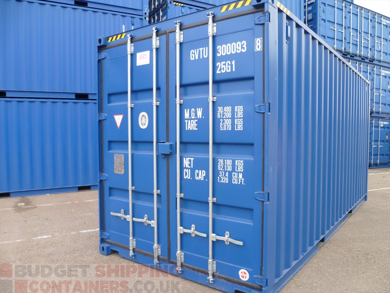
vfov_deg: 49.7
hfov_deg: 63.4
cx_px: 195
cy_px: 146
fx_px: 315
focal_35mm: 28
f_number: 2.8
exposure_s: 1/60
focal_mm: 5
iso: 80
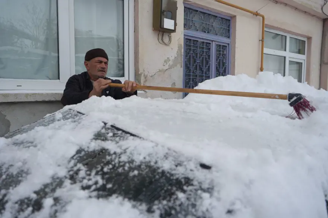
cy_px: 109
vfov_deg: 44.9
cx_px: 164
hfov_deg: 63.7
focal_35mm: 29
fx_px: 264
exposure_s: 1/1000
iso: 100
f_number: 4.5
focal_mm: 29
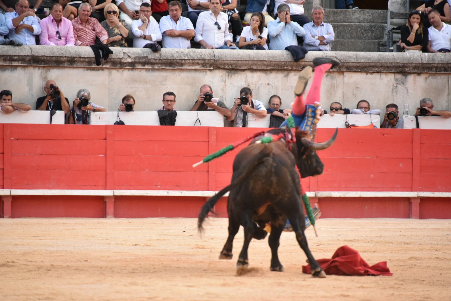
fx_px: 3132
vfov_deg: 5.5
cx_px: 226
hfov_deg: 8.2
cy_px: 150
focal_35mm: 250
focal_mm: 250
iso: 6400
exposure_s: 1/640
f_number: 5.6
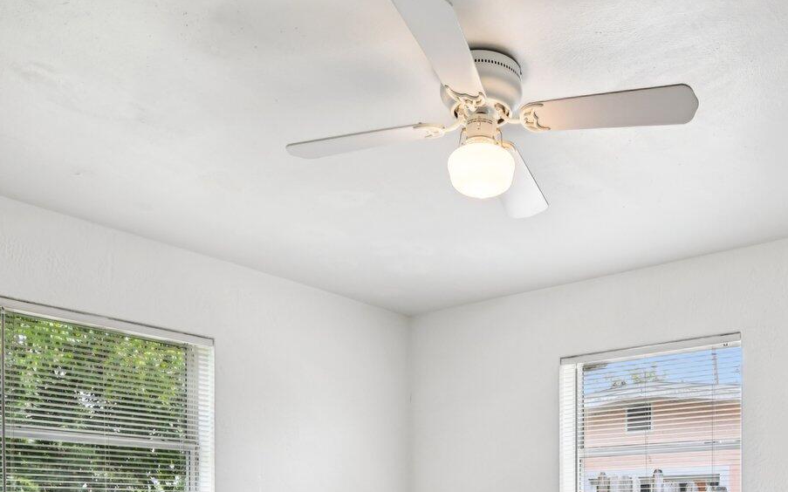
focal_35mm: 37
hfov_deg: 51.6
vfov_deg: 30.8
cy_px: 538
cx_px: 538
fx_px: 794
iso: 400
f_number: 8
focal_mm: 16
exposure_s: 1/60
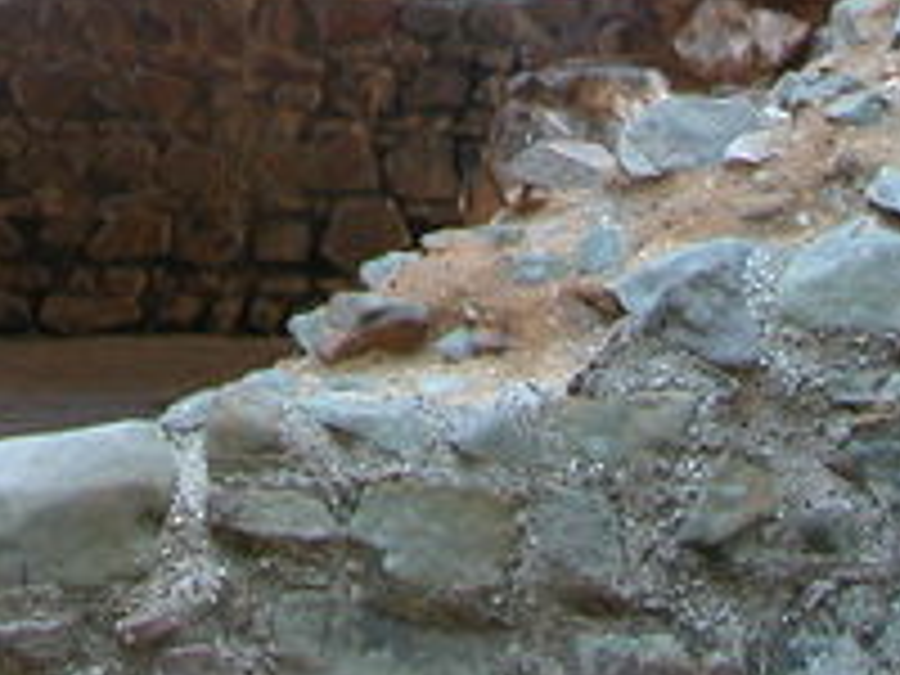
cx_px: 63
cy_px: -513
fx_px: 3640
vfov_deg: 10.1
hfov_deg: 13.9
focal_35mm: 140
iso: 100
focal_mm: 8.9
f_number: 2.8
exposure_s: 1/8
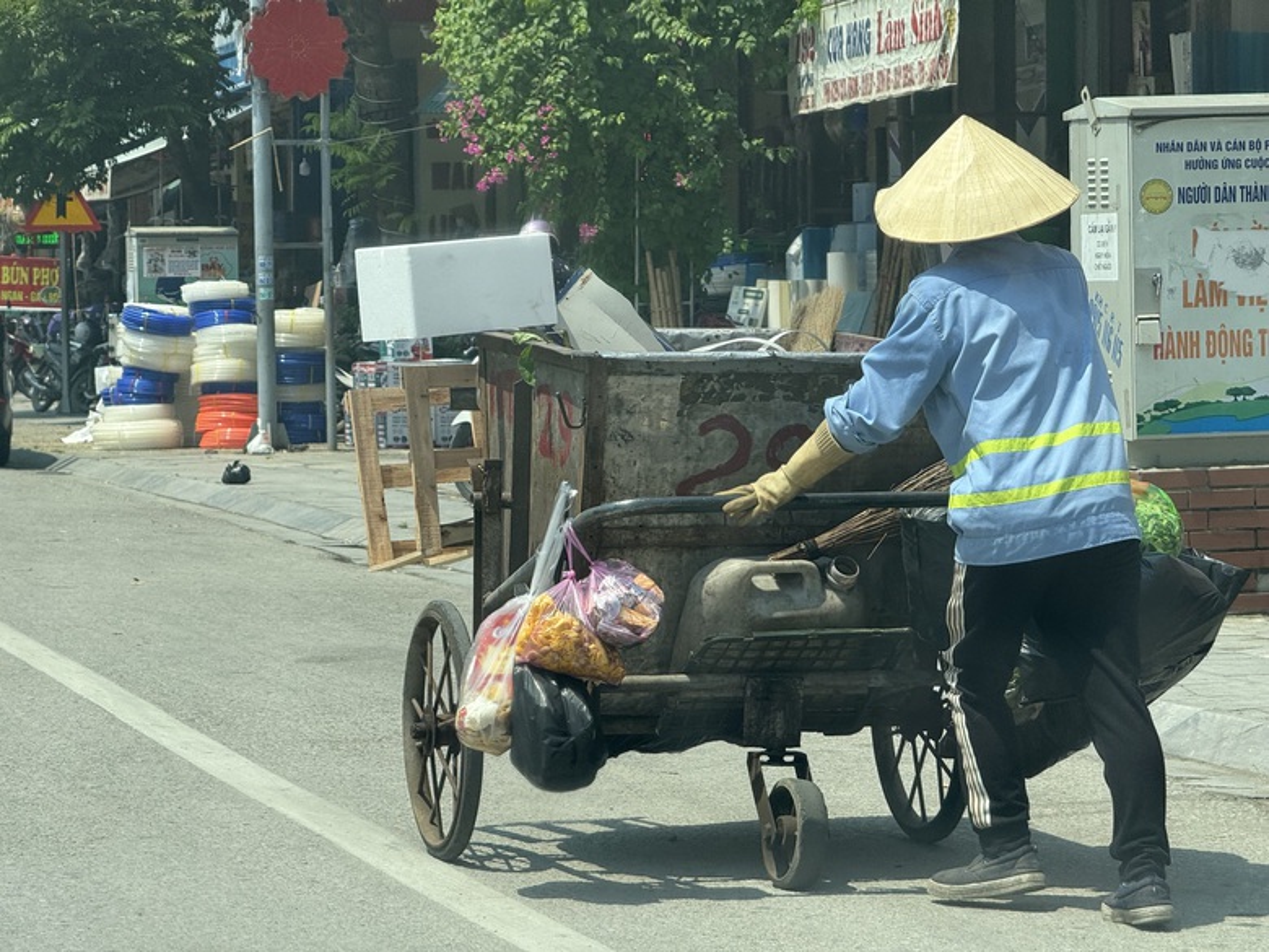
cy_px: 476
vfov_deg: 12.3
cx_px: 634
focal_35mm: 120
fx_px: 4399
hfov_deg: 16.4
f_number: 2.8
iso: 50
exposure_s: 1/811
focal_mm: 15.66
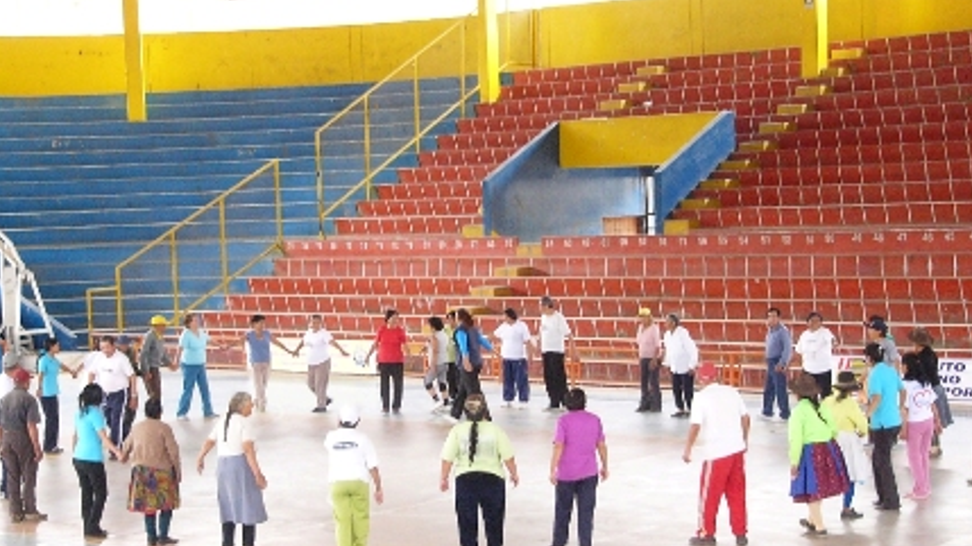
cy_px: 334
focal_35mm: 80
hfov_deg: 26.5
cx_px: 455
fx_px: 2061
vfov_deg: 15.1
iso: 200
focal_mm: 10.5
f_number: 2.8
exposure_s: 1/50
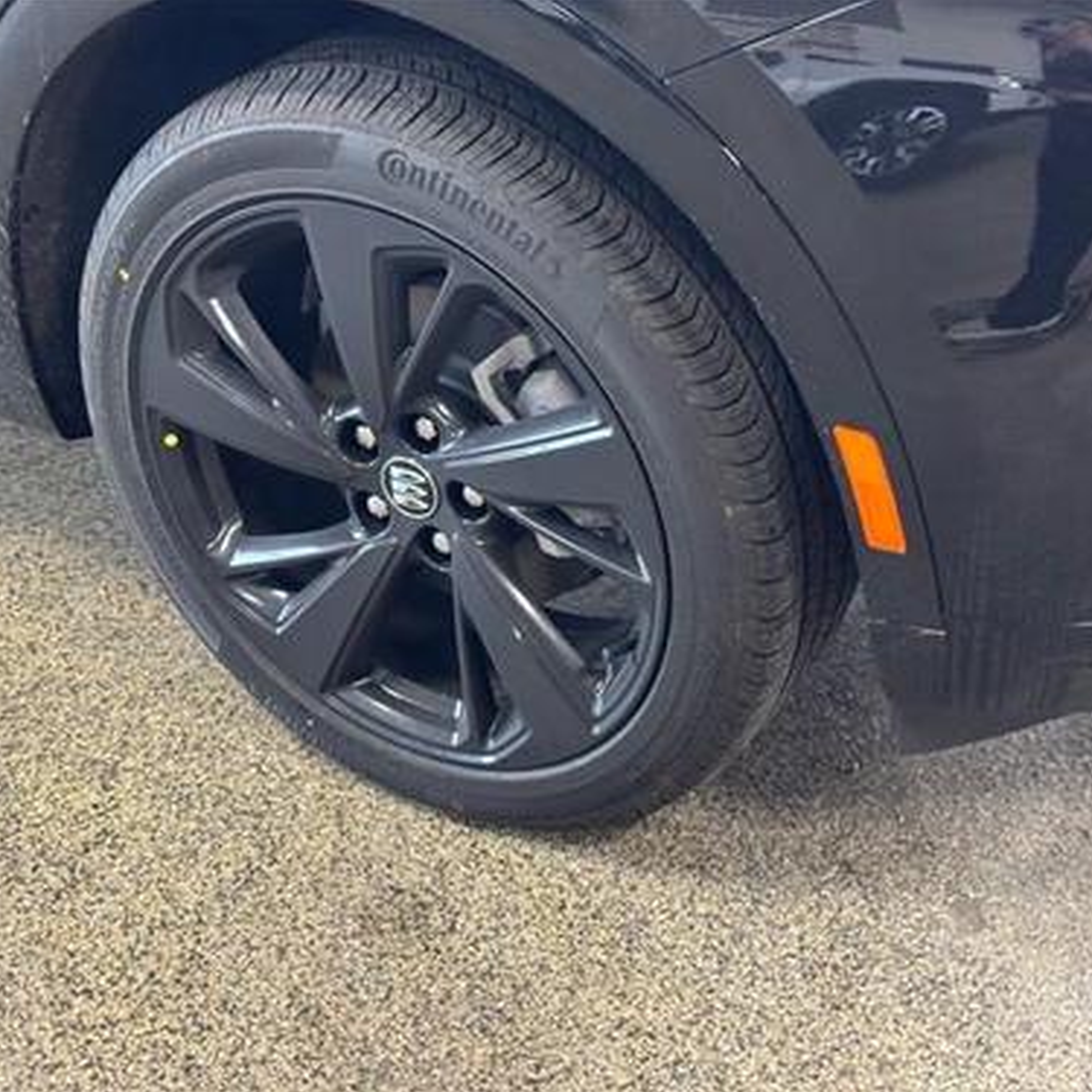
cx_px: 614
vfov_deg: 30.0
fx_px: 2034
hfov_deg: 30.0
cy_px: 545
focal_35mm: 57
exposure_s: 1/40
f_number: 1.78
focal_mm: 6.76
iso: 250
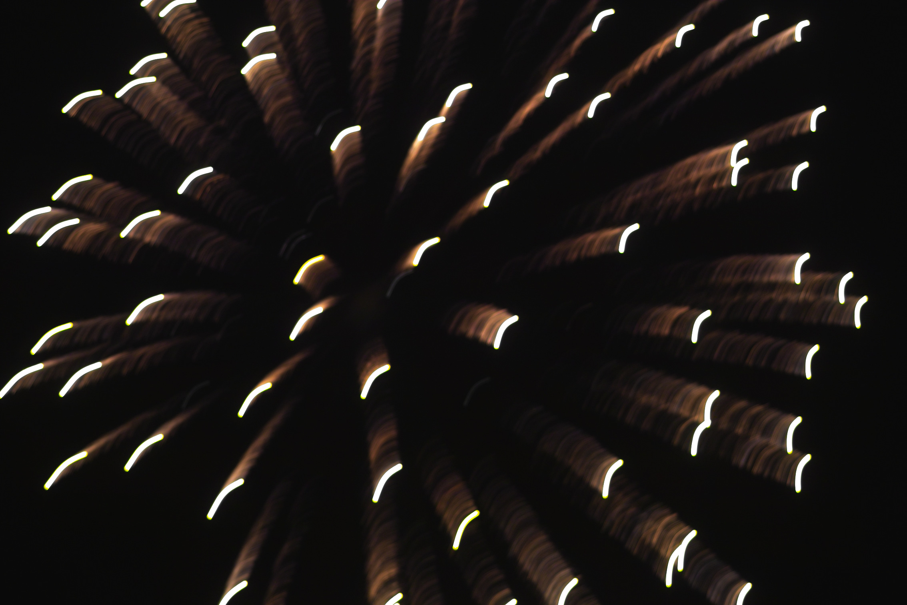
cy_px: 302
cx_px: 454
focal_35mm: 179
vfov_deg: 7.7
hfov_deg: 11.5
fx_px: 4509
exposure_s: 1/15
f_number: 2.8
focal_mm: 105
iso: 100
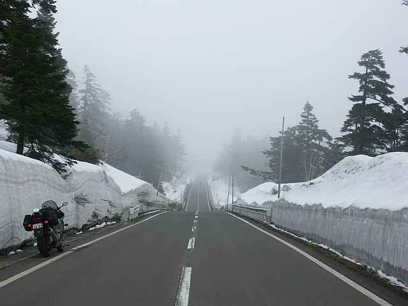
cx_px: 204
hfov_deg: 29.8
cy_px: 153
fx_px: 766
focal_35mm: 65
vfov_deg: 22.6
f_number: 6.3
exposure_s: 1/320
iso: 50
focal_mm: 16.9
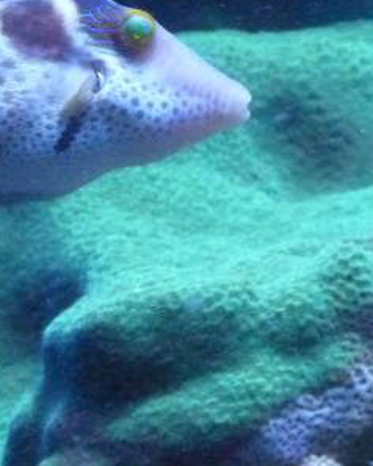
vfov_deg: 3.8
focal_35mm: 516
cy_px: 236
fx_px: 7128
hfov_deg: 3.0
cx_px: -86
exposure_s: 1/160
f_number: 3.6
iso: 800
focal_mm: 24.5
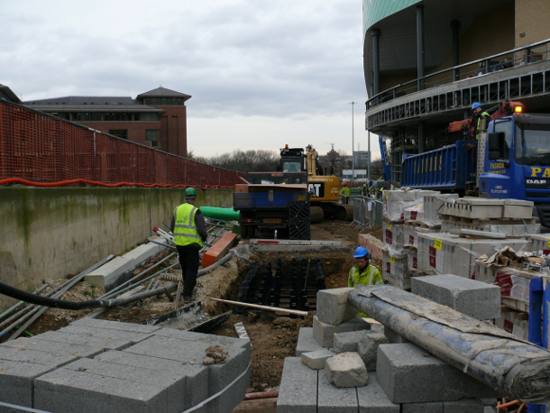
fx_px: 556
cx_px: 275
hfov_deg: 52.6
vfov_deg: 40.7
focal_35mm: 35
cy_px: 206
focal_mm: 7.4
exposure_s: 1/100
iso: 100
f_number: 4
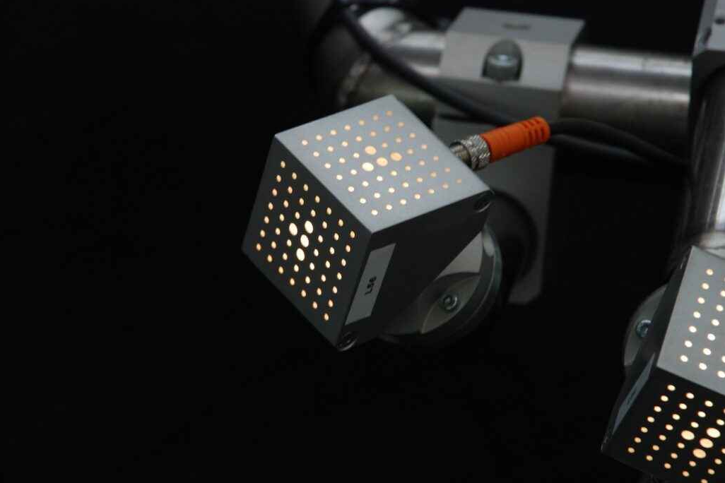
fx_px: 4098
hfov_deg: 10.1
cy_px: 242
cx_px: 362
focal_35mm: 204
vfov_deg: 6.7
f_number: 9
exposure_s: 1/30
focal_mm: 135
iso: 400
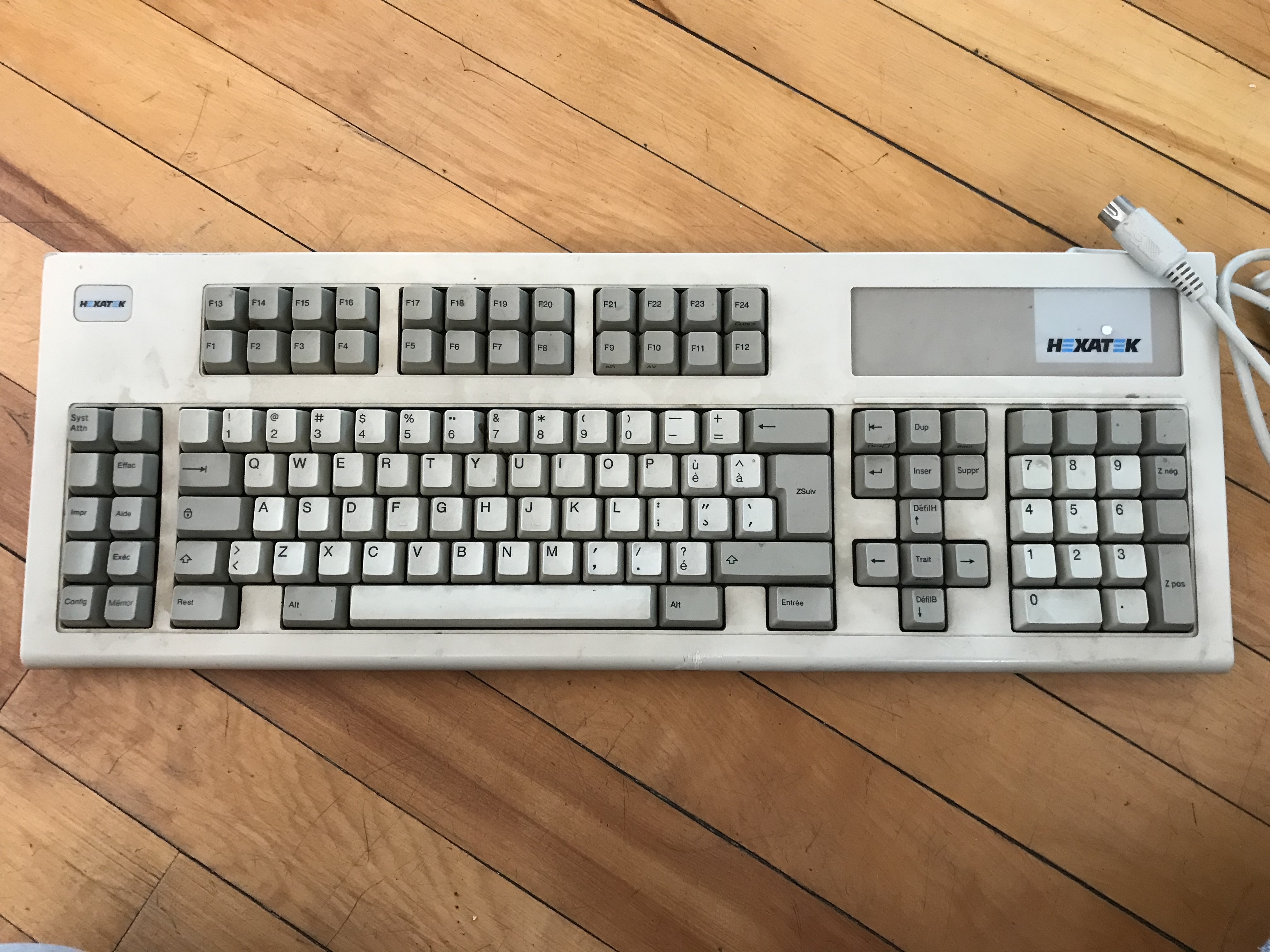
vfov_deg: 49.7
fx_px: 1027
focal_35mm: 28
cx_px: 635
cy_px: 476
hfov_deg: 63.4
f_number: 1.8
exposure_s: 1/15
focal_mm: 3.99
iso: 64
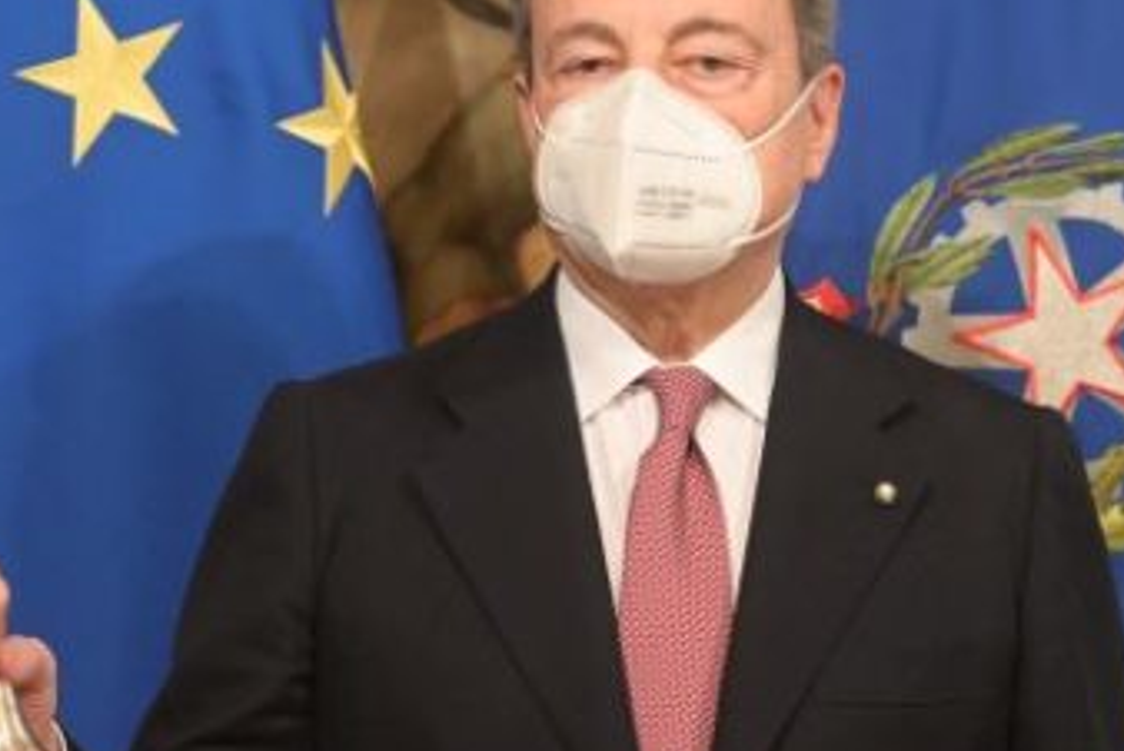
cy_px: 103
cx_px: -30
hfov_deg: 6.2
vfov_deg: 4.2
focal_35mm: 329
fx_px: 10281
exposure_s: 1/250
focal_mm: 145
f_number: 4.5
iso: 3200
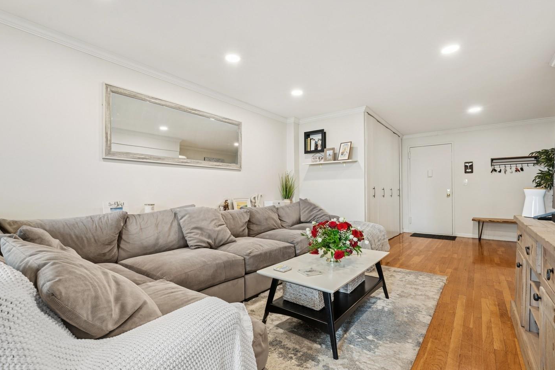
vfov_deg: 70.4
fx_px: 262
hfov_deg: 93.3
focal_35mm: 17
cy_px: 190
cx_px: 274
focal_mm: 15
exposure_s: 1/1.67
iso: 100
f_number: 11
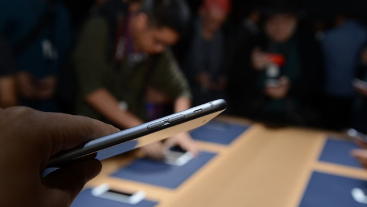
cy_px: 123
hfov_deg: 37.8
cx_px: 184
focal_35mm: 55
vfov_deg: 21.8
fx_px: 535
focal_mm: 52
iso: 1250
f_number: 8
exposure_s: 1/125
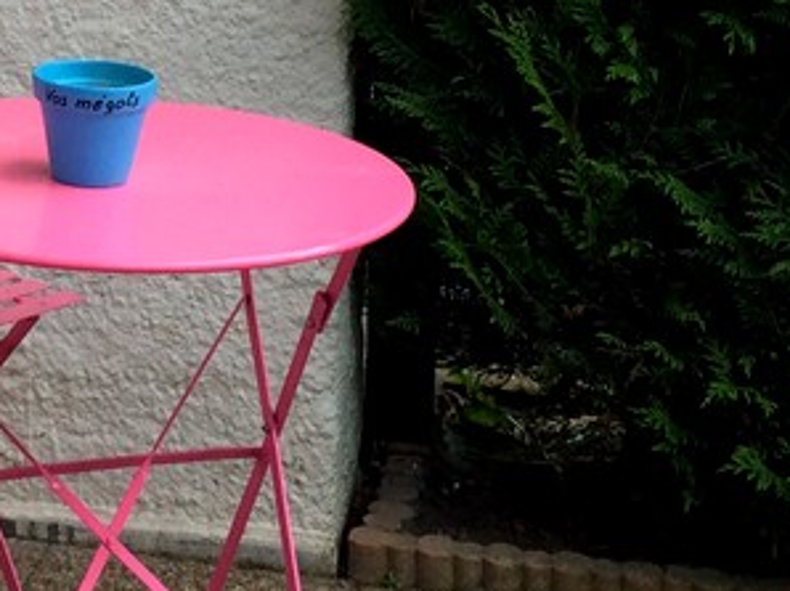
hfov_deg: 17.4
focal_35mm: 110
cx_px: -27
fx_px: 2508
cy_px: -76
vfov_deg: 13.2
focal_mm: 3.3
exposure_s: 1/279
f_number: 2.4
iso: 32
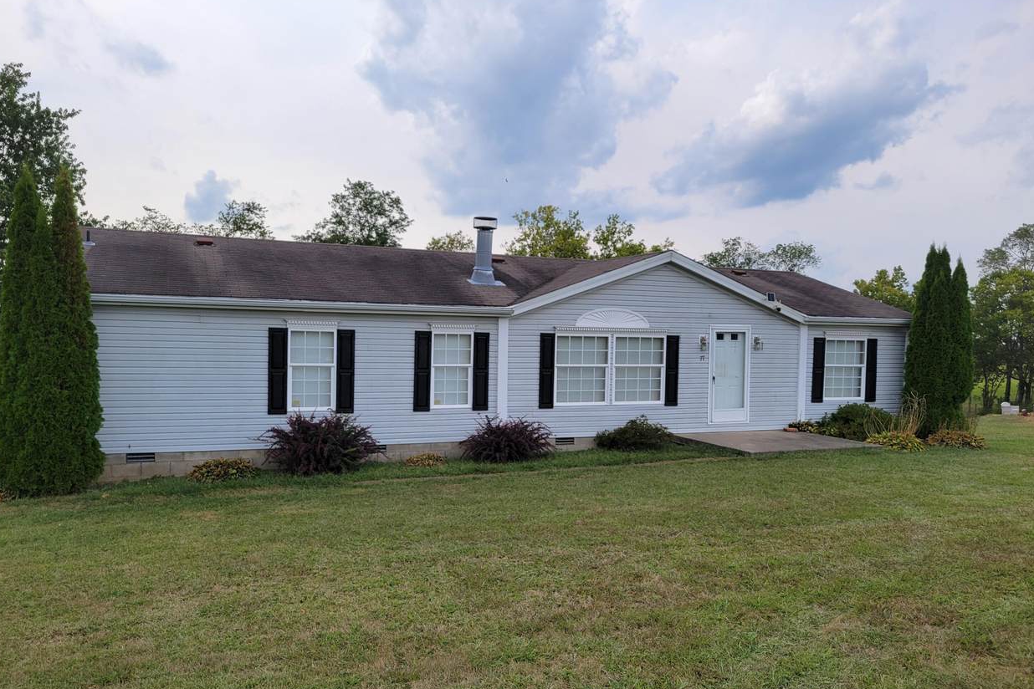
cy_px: 377
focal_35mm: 28
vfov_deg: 46.3
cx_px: 501
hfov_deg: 65.5
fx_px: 804
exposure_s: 1/1704
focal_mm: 5.4
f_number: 1.8
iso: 40
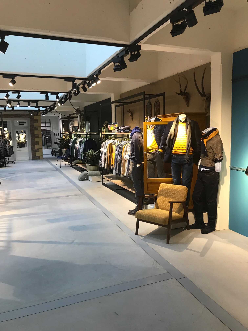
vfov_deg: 63.4
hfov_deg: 49.7
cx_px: 124
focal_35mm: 28
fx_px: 267
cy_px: 166
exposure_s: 1/33
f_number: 1.8
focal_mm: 3.99
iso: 40
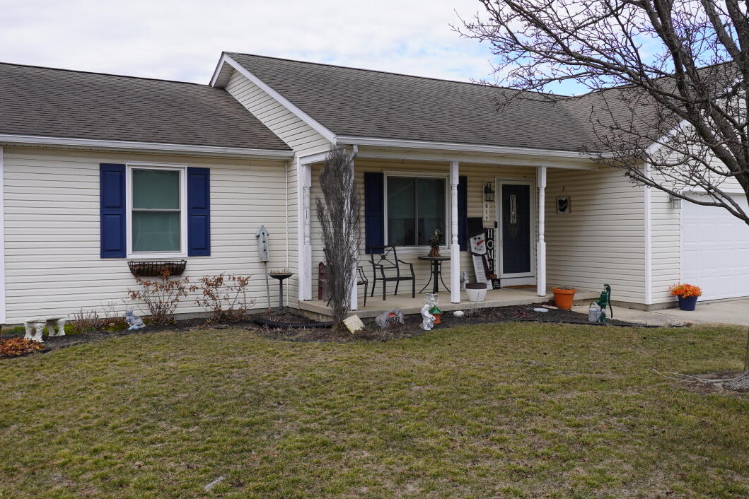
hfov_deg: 55.3
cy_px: 237
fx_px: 707
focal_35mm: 34
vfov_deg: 38.9
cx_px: 456
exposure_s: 1/160
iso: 100
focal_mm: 16
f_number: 8
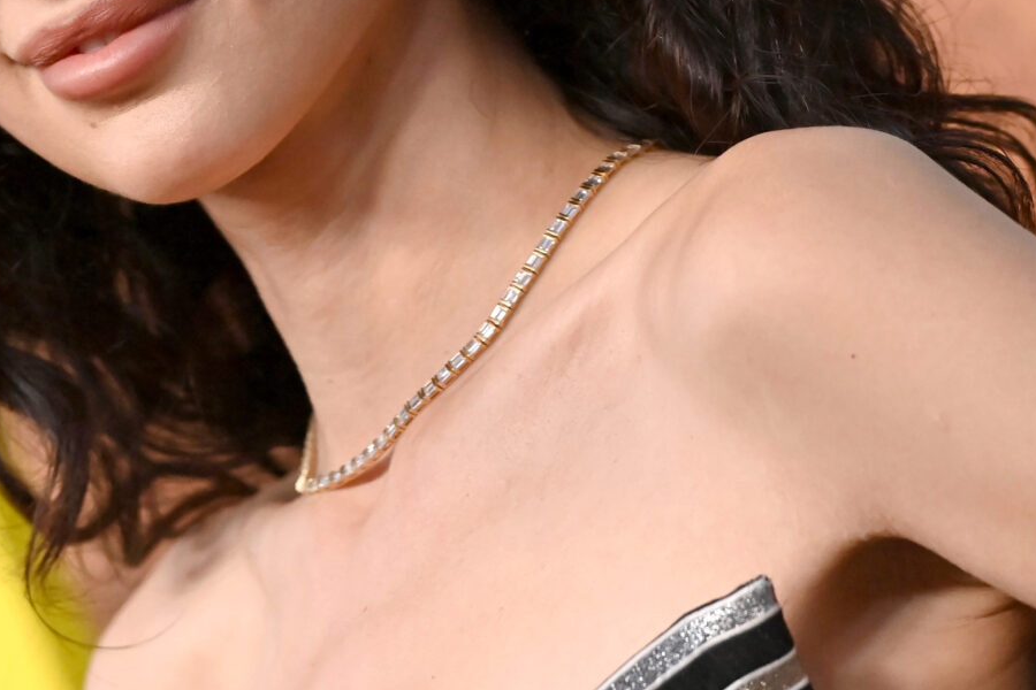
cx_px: 375
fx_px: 18704
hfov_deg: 3.2
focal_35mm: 650
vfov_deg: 2.1
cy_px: 22
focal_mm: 300
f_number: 5.6
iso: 8000
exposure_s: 1/1600
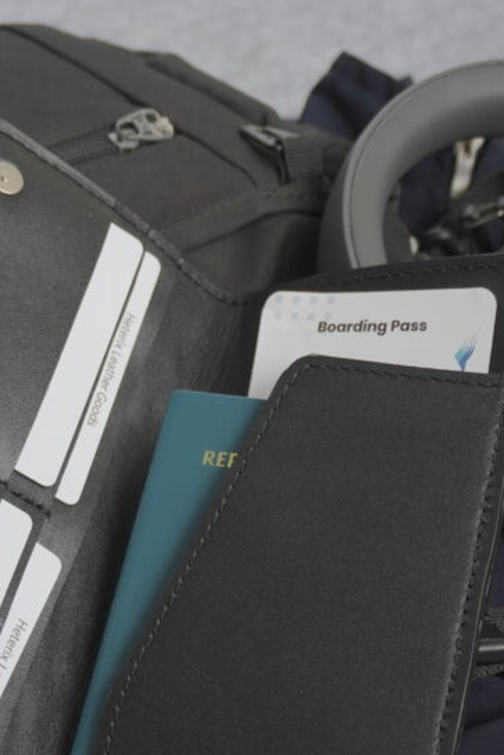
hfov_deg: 16.6
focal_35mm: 82
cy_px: 570
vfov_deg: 24.5
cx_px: 106
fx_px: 1720
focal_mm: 29
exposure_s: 1/125
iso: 400
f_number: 4.5
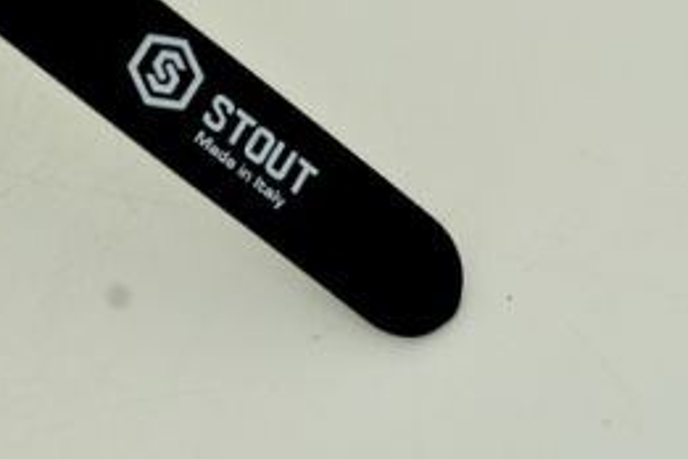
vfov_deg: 7.9
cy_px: -28
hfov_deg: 11.8
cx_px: -84
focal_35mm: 172
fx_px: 3287
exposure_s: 1/640
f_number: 6.3
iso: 320
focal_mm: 50
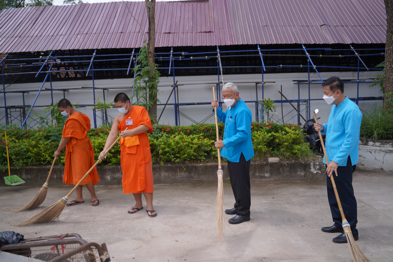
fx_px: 317
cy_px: 131
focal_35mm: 29
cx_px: 196
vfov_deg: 45.0
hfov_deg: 63.7
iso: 100
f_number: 2.8
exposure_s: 1/1000
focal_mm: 29
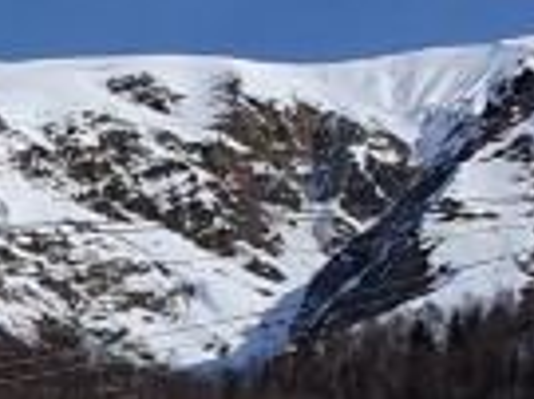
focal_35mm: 197
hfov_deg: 8.4
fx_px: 3036
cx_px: -1096
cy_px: 735
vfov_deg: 7.3
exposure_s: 1/4544
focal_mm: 4.32
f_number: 2.4
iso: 50
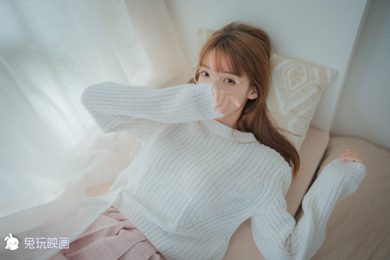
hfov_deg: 54.4
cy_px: 130
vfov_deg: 37.9
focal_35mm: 35
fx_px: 379
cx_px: 195
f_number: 1.8
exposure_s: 1/125
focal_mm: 35
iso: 1000
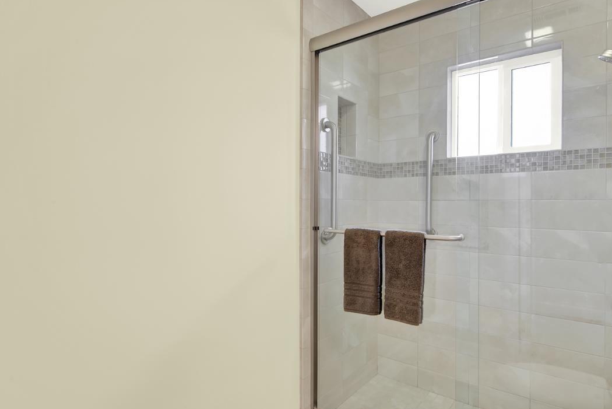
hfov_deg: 83.9
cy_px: 205
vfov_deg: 62.0
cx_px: 293
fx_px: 340
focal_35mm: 20
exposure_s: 1/2
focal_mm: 14
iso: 100
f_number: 14
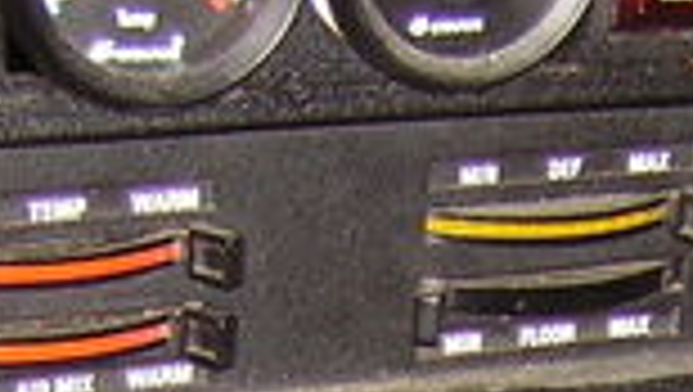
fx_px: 2998
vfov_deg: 7.1
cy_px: 879
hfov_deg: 13.0
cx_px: 684
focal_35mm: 163
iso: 50
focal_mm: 4.7
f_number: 2.6
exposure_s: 1/60.1
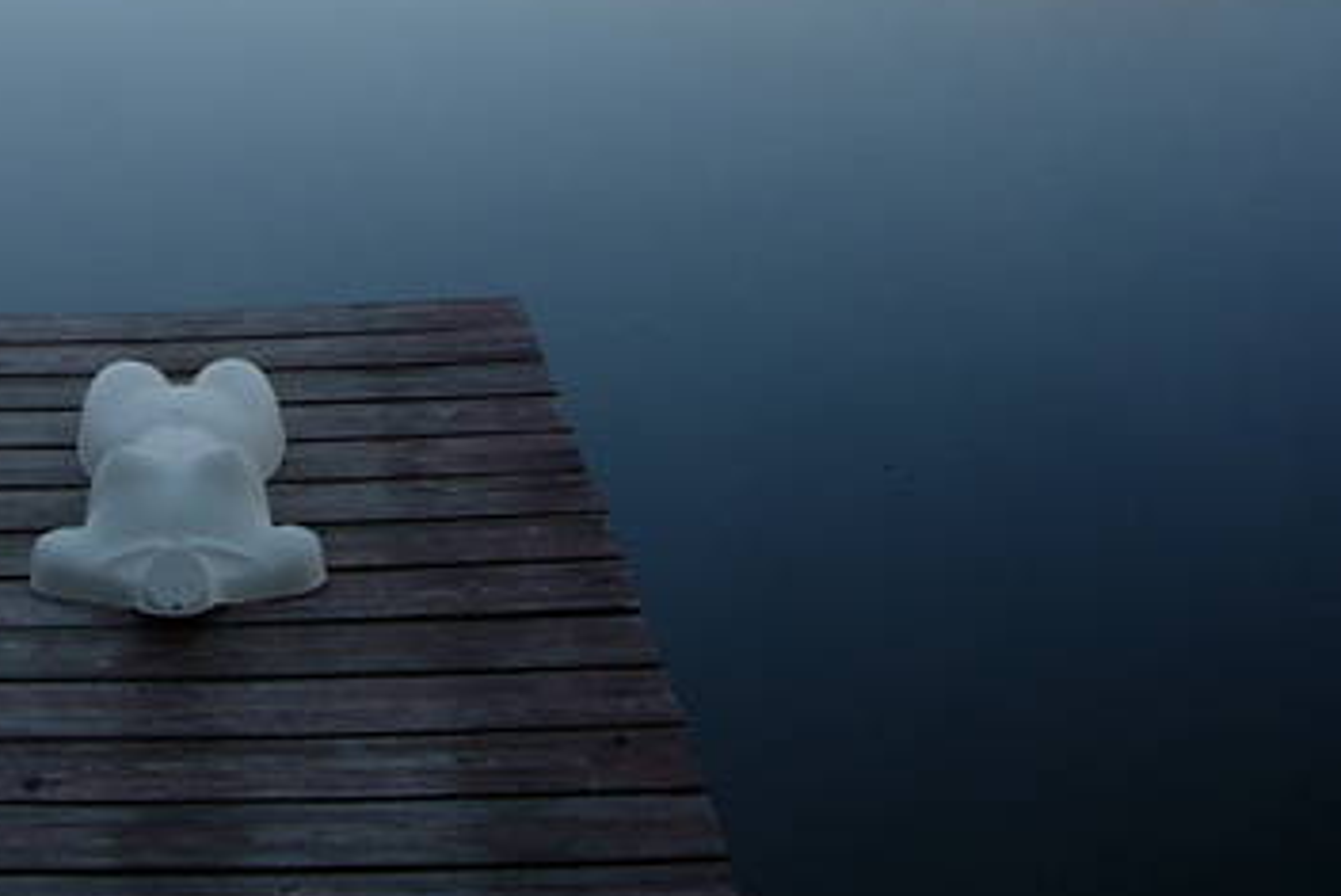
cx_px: 141
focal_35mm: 73
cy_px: 23
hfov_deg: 26.8
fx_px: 2720
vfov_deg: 18.3
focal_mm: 7.8
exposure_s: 1/304
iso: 64
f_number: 2.8
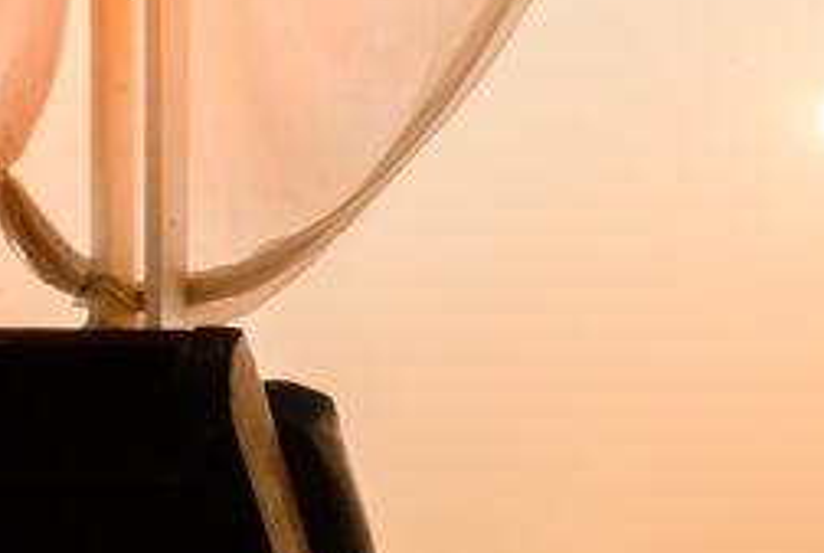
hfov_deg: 26.0
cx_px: 860
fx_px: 1674
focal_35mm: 73
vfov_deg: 18.0
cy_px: 630
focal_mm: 24
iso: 200
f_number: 13
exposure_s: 1/160
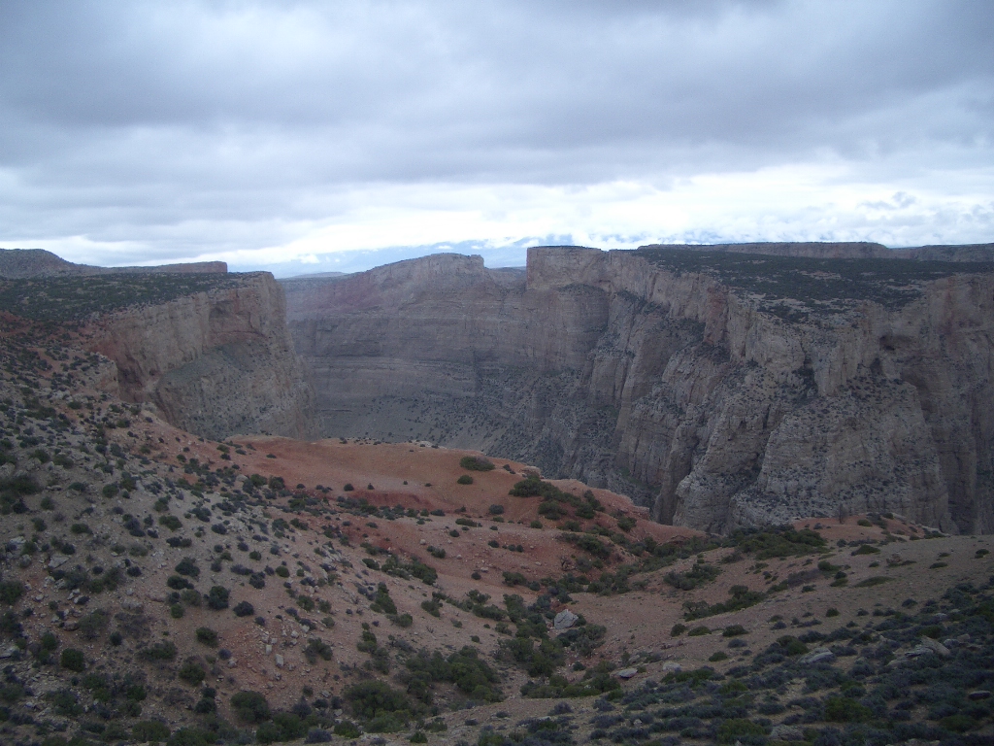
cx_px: 497
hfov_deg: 52.6
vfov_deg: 40.7
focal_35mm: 35
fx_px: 1005
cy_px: 373
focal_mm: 5.8
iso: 50
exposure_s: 1/250
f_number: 2.6
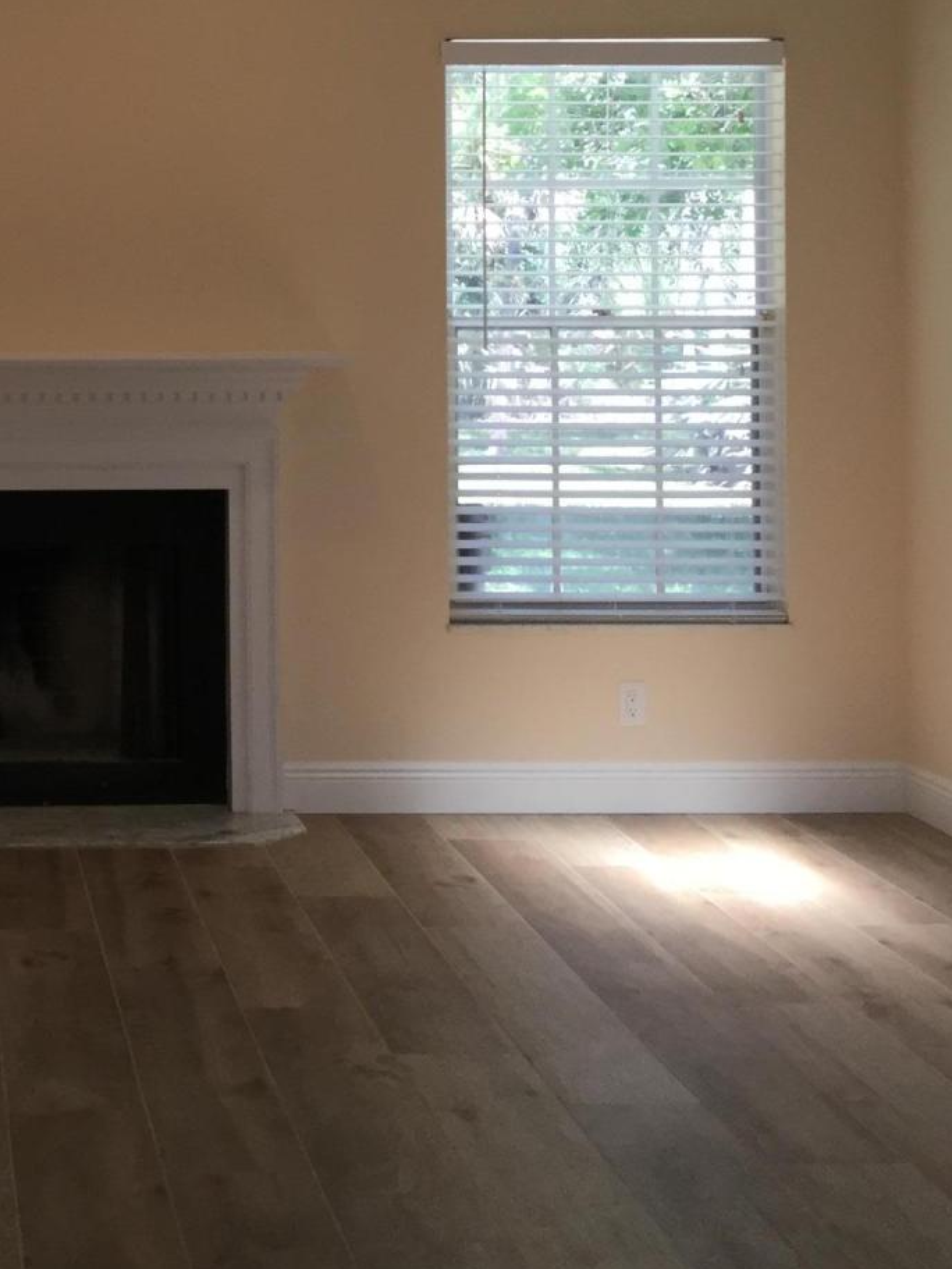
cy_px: 295
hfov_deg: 21.0
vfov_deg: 28.1
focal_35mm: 68
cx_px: 40
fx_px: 2493
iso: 25
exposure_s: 1/40
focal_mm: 3.3
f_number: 2.4
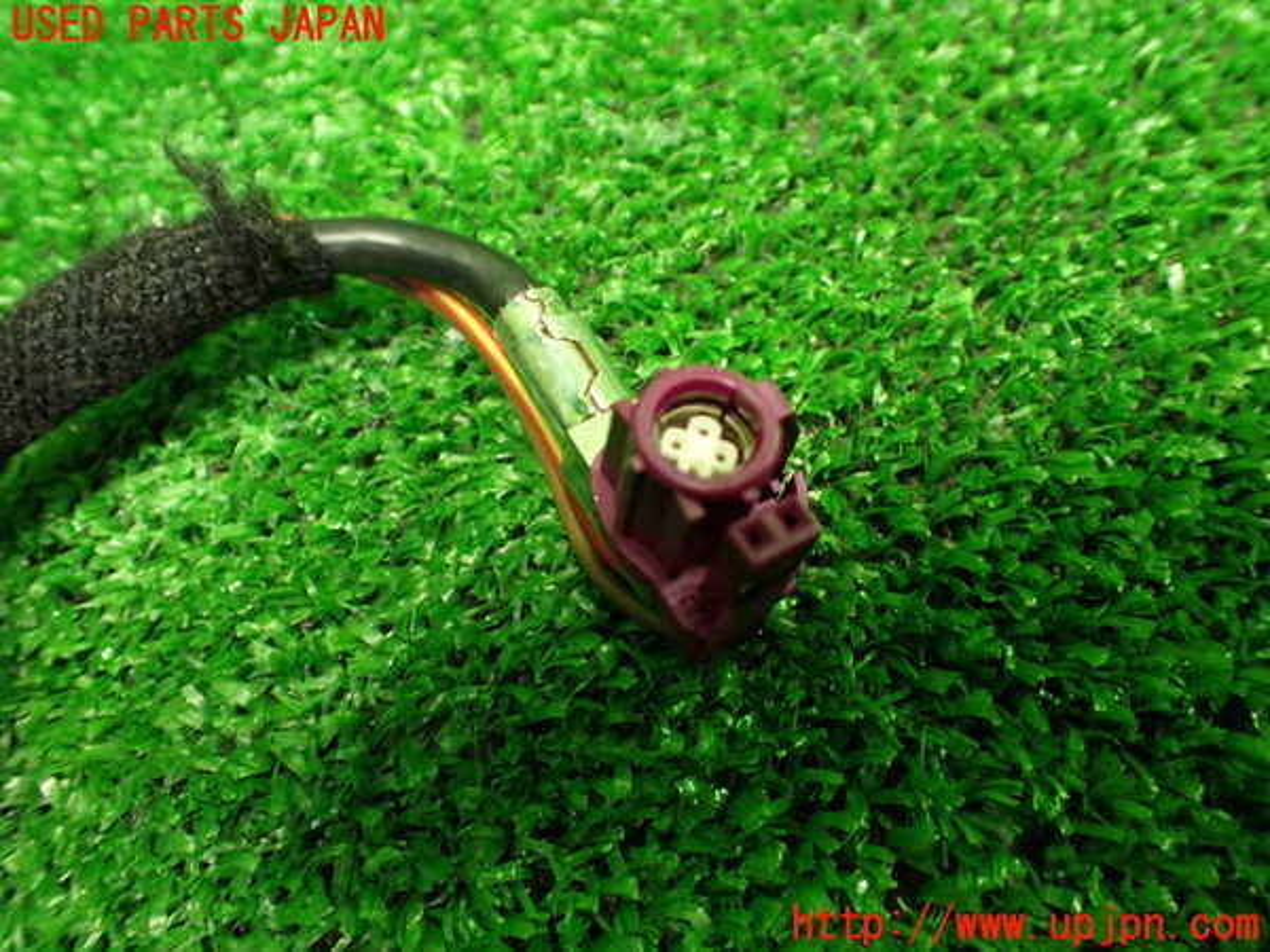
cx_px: 635
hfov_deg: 60.0
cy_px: 476
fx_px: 1101
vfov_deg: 46.8
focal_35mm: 30
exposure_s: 1/60
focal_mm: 5.4
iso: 800
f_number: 2.3
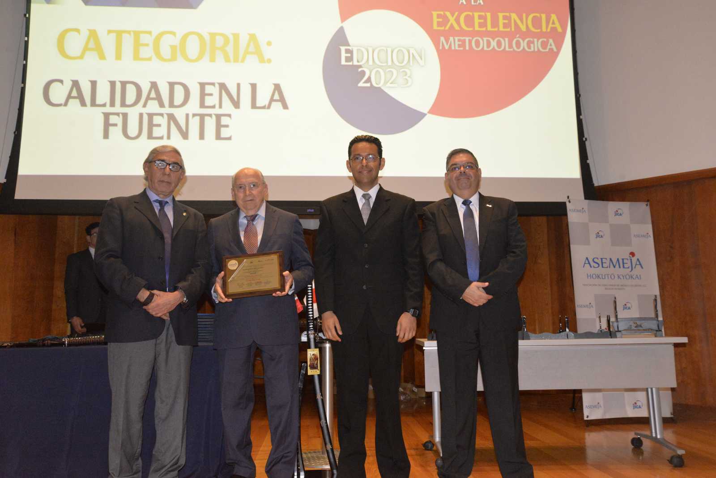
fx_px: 637
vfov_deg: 41.1
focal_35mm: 32
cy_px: 239
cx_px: 358
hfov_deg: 58.7
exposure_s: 1/80
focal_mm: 32
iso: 6400
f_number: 8
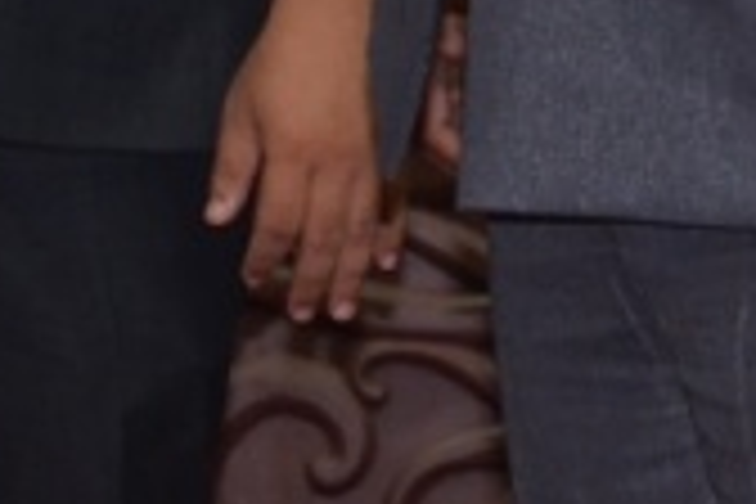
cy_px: -747
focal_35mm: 292
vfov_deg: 4.6
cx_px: 4
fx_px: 6132
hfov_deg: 7.0
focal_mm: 32
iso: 800
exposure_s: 1/60
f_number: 4.2
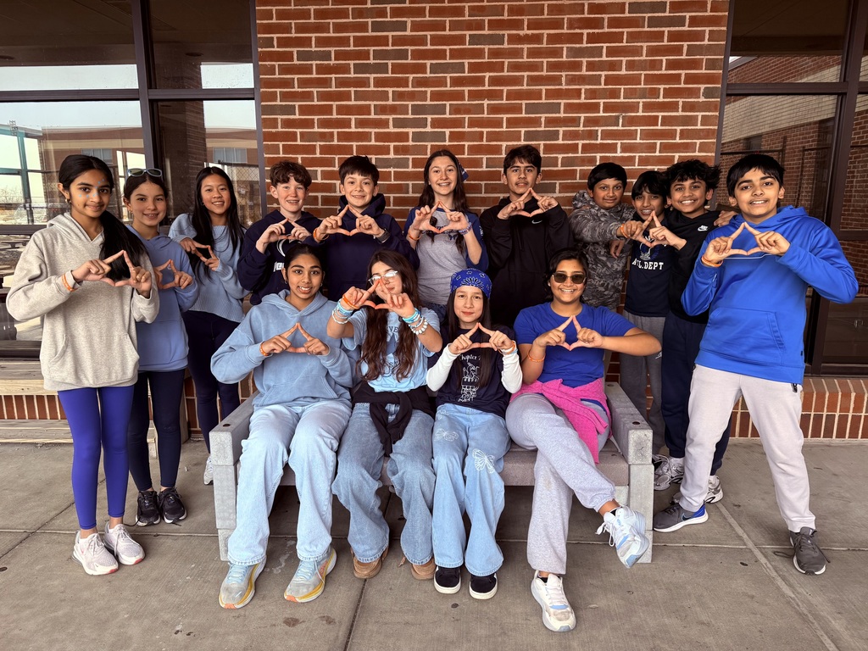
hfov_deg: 71.6
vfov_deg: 56.8
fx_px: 602
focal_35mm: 24
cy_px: 326
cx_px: 434
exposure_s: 1/121
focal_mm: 6.76
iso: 200
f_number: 1.78
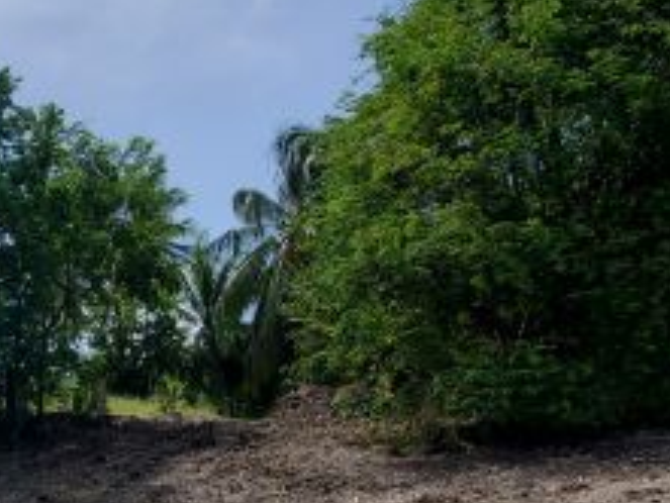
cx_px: 9
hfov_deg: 36.6
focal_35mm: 47
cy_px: 506
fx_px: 910
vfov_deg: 28.9
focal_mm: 1.8
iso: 50
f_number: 2.2
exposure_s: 1/1672
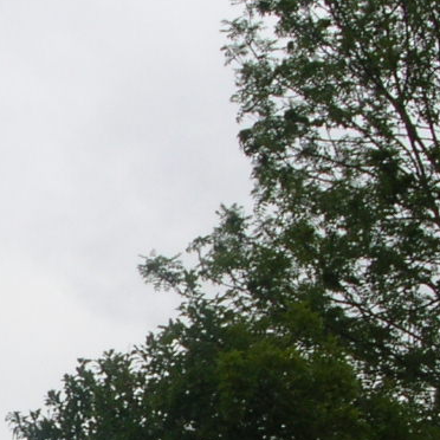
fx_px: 1913
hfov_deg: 12.9
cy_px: 474
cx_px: -46
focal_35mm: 133
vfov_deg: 12.9
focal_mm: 5.8
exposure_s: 1/200
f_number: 5.6
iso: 50
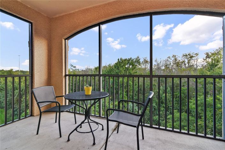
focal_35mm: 16
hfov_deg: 96.7
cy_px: 75
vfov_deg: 73.7
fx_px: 100
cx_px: 112
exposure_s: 1/8
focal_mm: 16
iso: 125
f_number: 8
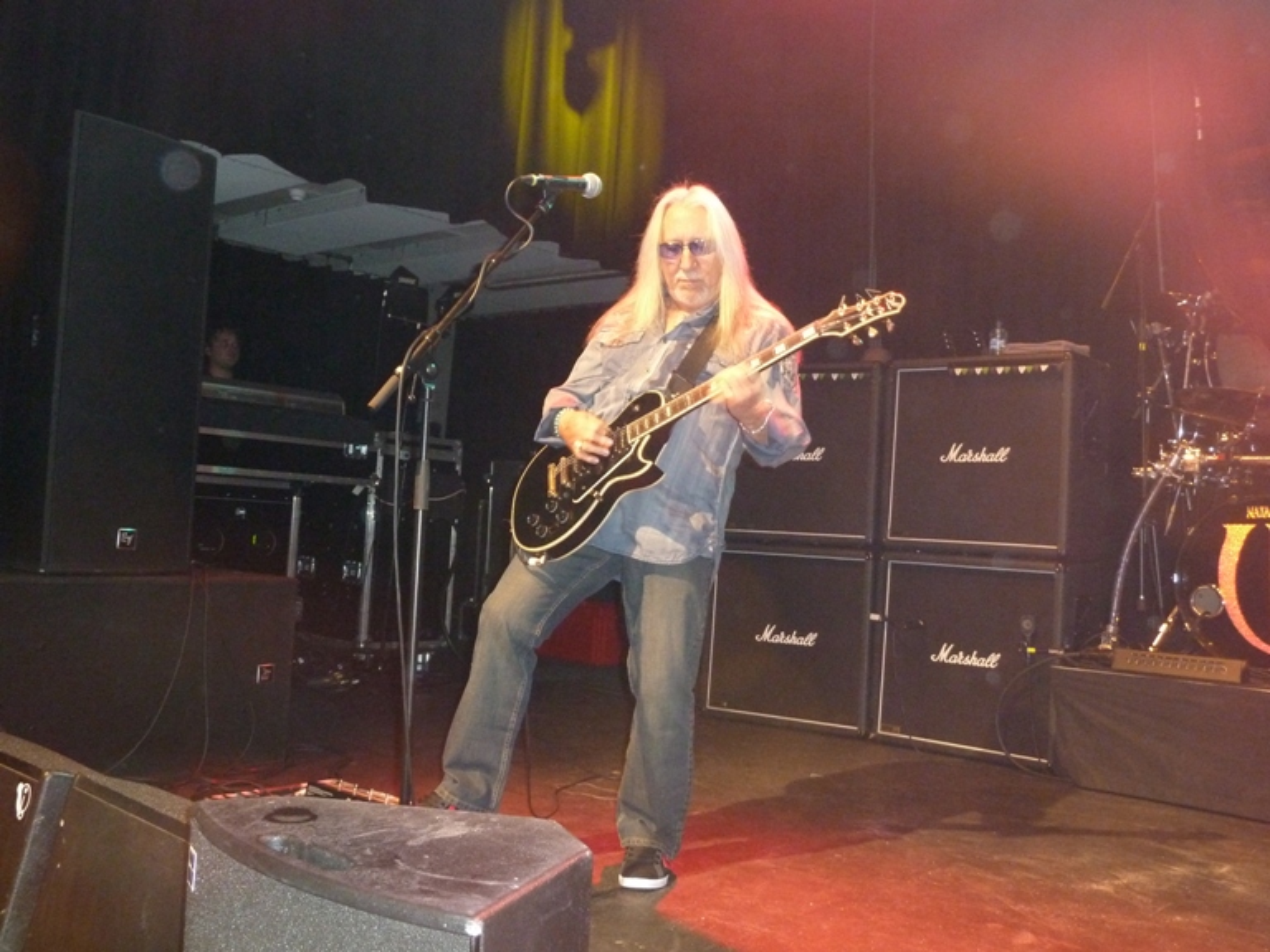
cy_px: 476
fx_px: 1174
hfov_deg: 56.8
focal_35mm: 32
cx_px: 635
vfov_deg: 44.2
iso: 500
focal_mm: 5.3
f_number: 3.5
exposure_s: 1/30
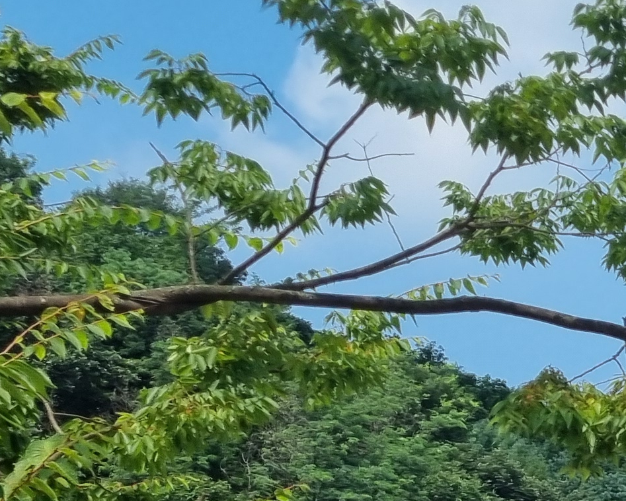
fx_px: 2001
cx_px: 1115
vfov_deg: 13.9
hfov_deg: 15.4
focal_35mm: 108
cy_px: 572
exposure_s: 1/3096
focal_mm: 5.4
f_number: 1.8
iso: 50
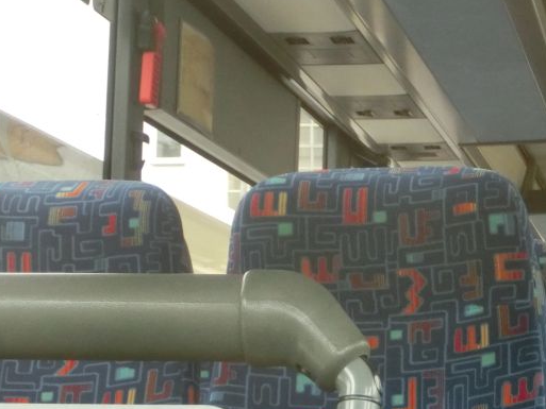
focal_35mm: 110
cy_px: 218
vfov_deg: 13.5
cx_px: 525
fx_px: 1735
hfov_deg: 17.5
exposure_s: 1/125
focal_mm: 8.29
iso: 250
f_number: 4.2
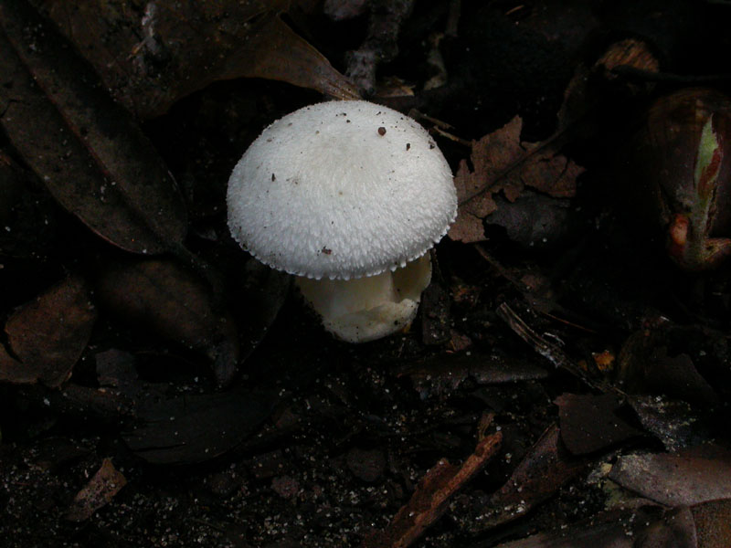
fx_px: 3252
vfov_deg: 9.6
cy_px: 274
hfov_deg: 12.8
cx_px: 366
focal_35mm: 154
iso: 200
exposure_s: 1/30
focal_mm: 32
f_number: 10.3
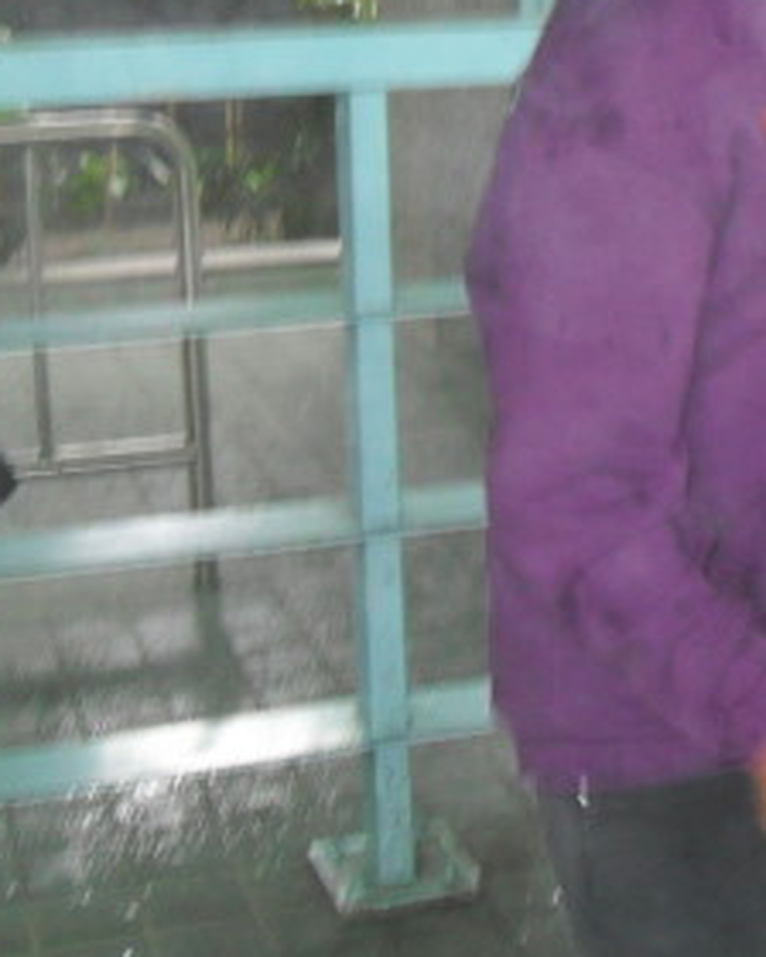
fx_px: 2210
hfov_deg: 18.9
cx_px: 828
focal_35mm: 78
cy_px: 174
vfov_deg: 24.0
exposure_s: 1/45
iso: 240
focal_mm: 6.2
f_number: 2.8
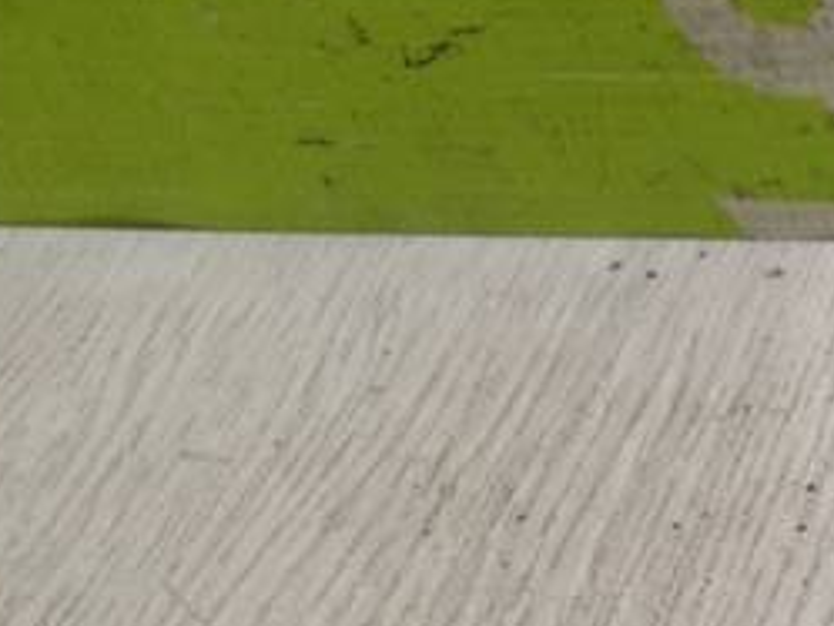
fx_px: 2676
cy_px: 917
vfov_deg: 12.7
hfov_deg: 14.6
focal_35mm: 111
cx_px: 1665
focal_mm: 3.95
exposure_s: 1/100
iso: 64
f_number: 1.8
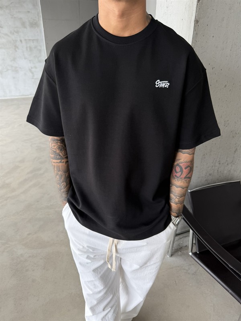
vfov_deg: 71.6
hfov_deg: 56.8
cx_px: 120
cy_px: 160
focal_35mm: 24
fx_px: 223
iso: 100
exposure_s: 1/121
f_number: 1.78
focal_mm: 6.76
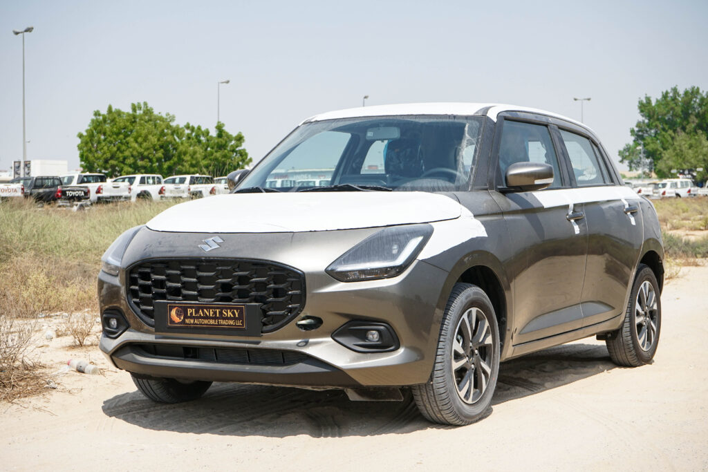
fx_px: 1259
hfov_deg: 31.4
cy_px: 236
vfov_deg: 21.2
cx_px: 354
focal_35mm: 64
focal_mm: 64
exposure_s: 1/800
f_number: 9
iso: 400
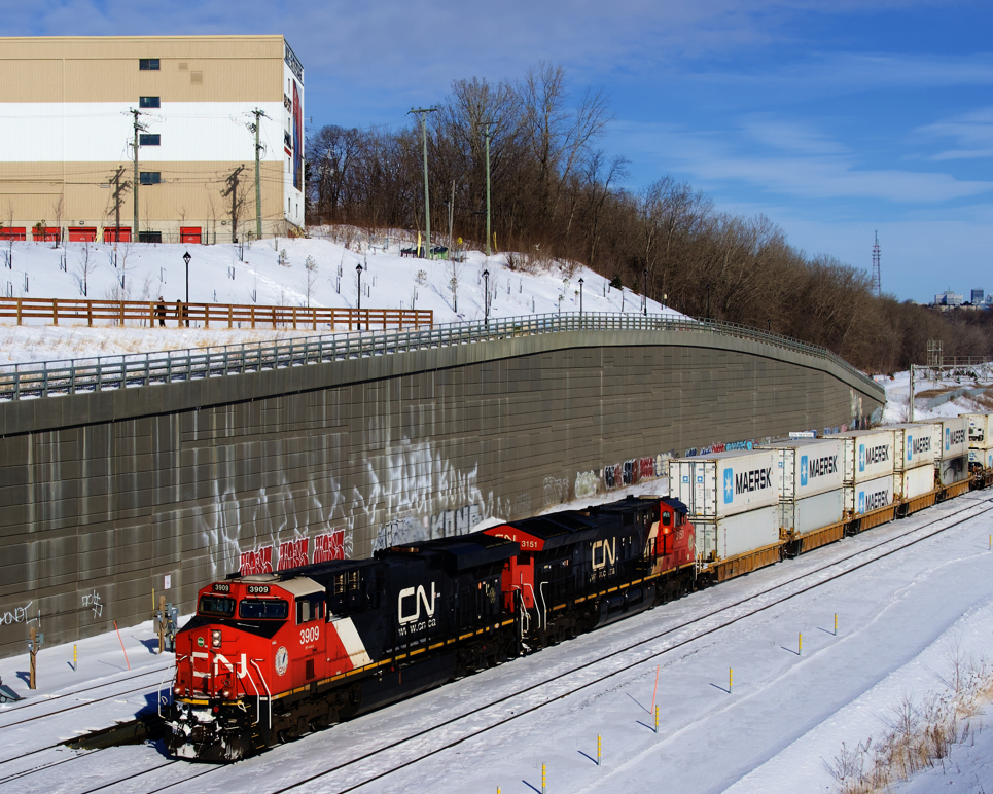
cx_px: 573
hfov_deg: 33.5
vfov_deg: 27.1
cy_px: 430
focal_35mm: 56
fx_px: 1646
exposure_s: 1/1000
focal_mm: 45
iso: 250
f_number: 8
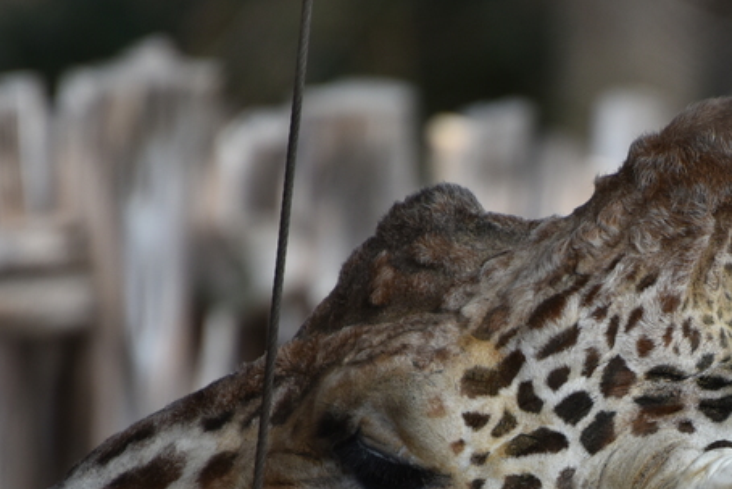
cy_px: 515
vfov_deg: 1.6
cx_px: 677
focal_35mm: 845
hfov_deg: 2.4
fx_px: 17186
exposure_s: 1/640
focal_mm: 300
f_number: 5.6
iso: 500
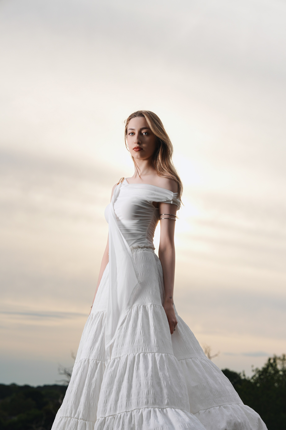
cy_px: 215
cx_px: 143
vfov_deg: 23.9
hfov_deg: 16.1
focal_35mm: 85
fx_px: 1013
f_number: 6.3
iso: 100
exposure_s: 1/160
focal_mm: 85
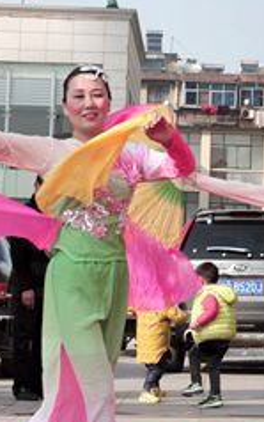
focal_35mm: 164
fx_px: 1886
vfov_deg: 12.7
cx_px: 315
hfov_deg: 7.9
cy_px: 50
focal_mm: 32
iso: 200
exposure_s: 1/320
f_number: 8
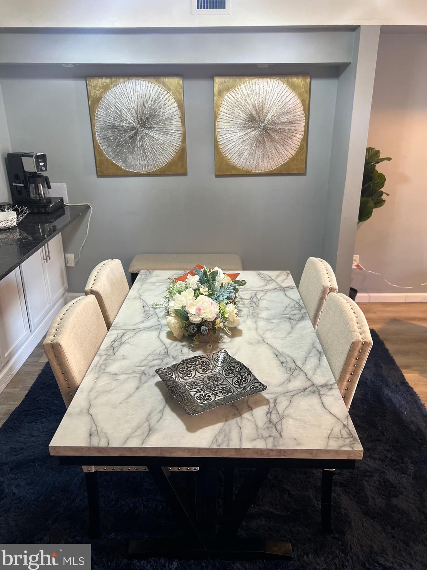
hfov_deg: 51.3
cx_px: 216
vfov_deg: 65.3
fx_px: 444
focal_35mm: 27
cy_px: 279
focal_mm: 5.7
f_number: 1.5
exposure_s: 1/60
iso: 200
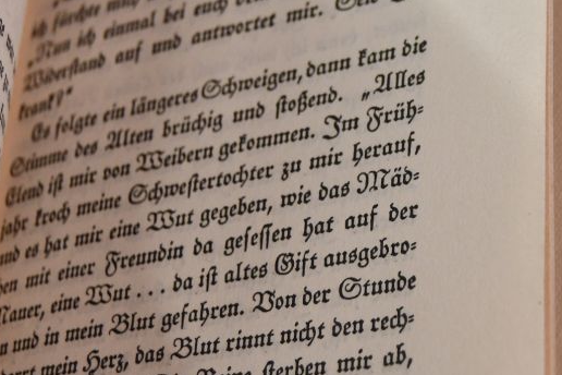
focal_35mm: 114
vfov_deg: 12.0
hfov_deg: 17.7
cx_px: 498
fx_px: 1780
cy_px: 192
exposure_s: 1/200
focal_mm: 28
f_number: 4
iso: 800
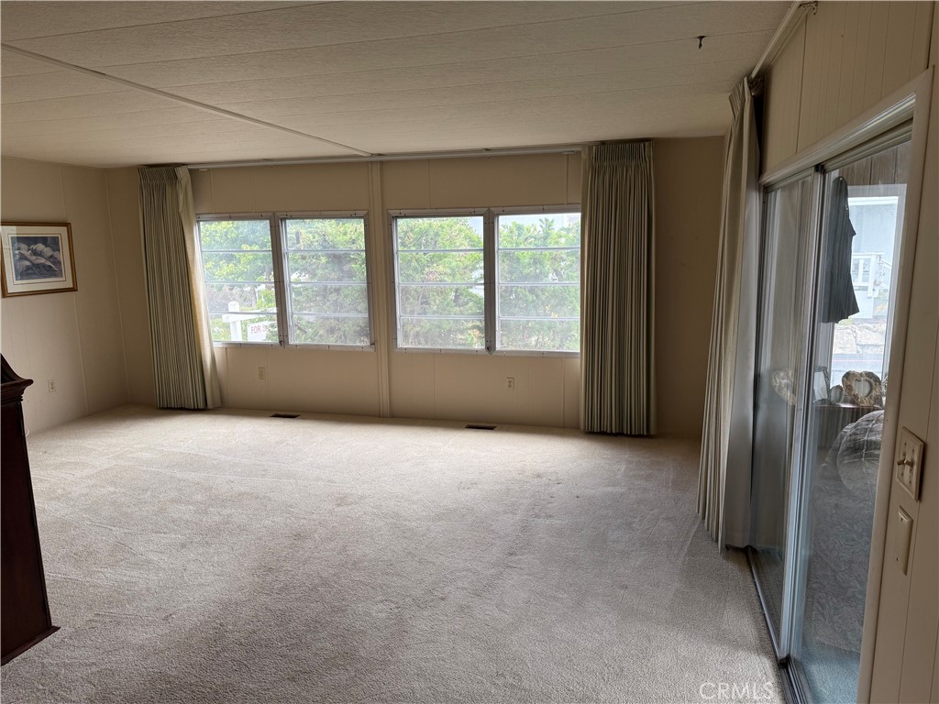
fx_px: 651
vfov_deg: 56.8
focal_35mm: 24
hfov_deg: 71.6
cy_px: 352
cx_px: 470
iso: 125
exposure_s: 1/242
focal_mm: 6.76
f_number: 1.78
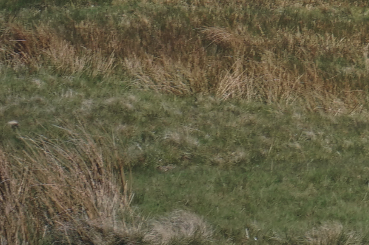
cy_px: -172
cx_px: 997
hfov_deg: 5.8
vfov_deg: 4.0
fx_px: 3483
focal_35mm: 340
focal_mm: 36
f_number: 7.1
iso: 100
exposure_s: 1/400
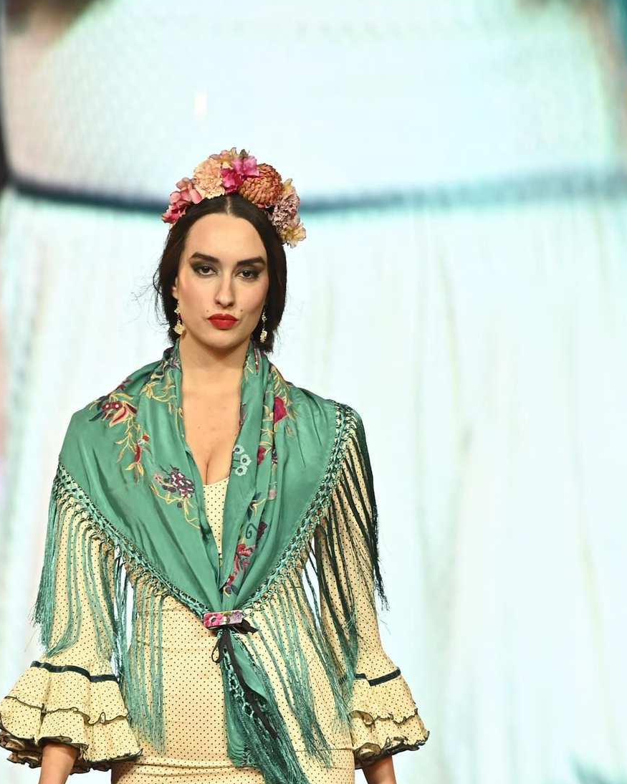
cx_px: 231
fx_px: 5359
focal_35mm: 231
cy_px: 845
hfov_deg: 6.7
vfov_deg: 8.3
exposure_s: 1/320
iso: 1000
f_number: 4
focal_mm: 112
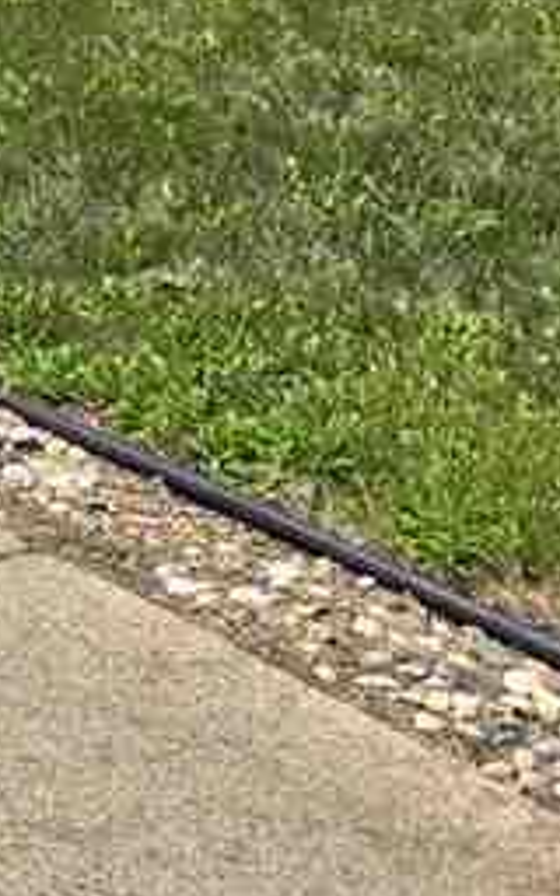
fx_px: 2979
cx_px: -1204
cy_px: -413
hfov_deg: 8.6
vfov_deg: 15.8
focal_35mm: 122
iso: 25
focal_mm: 5.4
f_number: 1.8
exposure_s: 1/1641
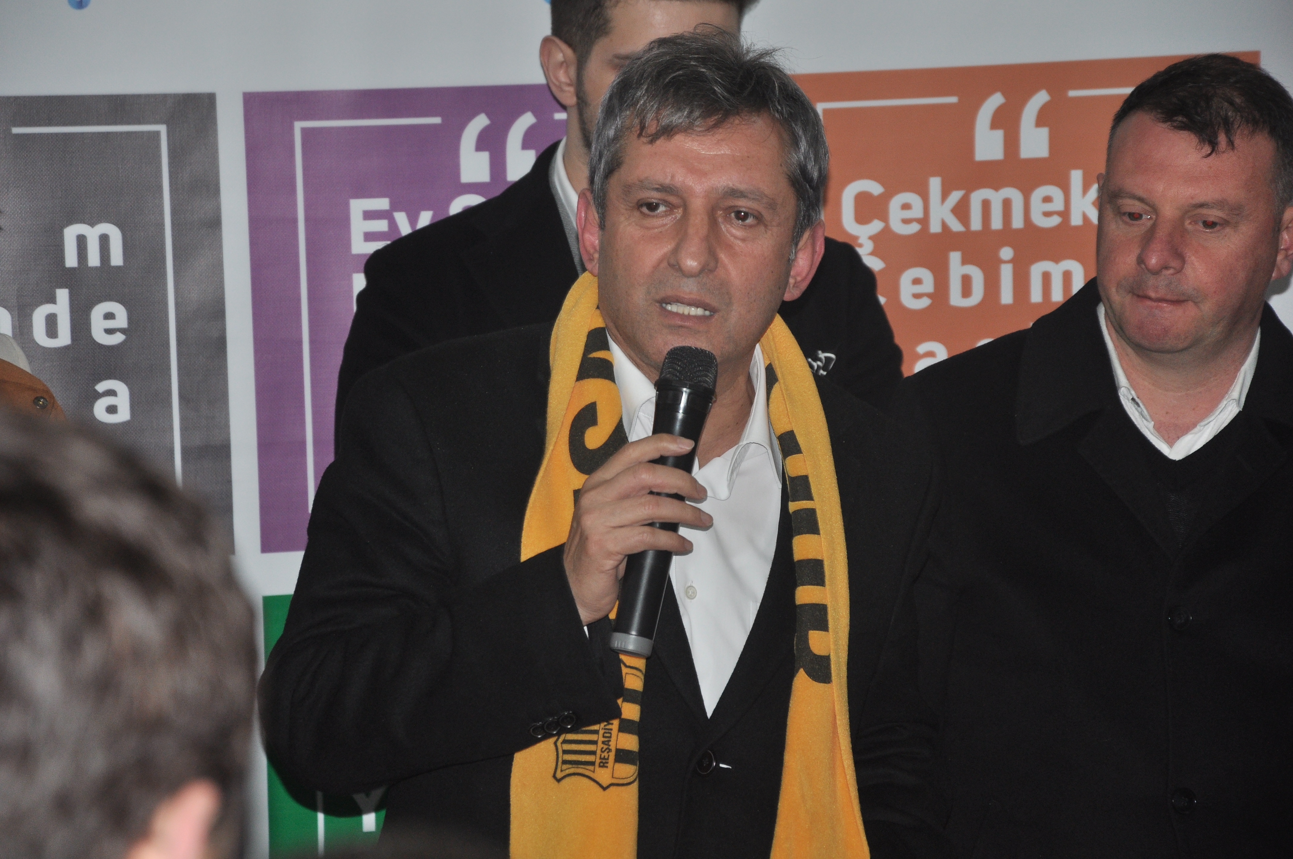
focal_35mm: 158
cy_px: 430
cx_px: 646
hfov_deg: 13.1
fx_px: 5650
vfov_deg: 8.7
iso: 450
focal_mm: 105
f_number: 5.6
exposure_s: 1/60
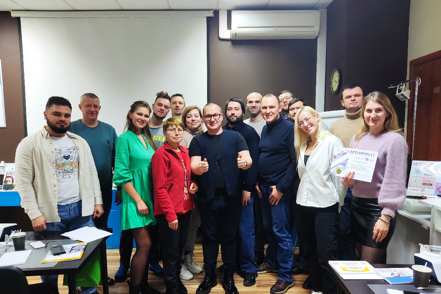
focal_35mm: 27
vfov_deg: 47.8
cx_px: 218
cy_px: 165
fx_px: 331
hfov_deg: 67.4
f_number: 1.79
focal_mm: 4.71
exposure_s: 1/33
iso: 215
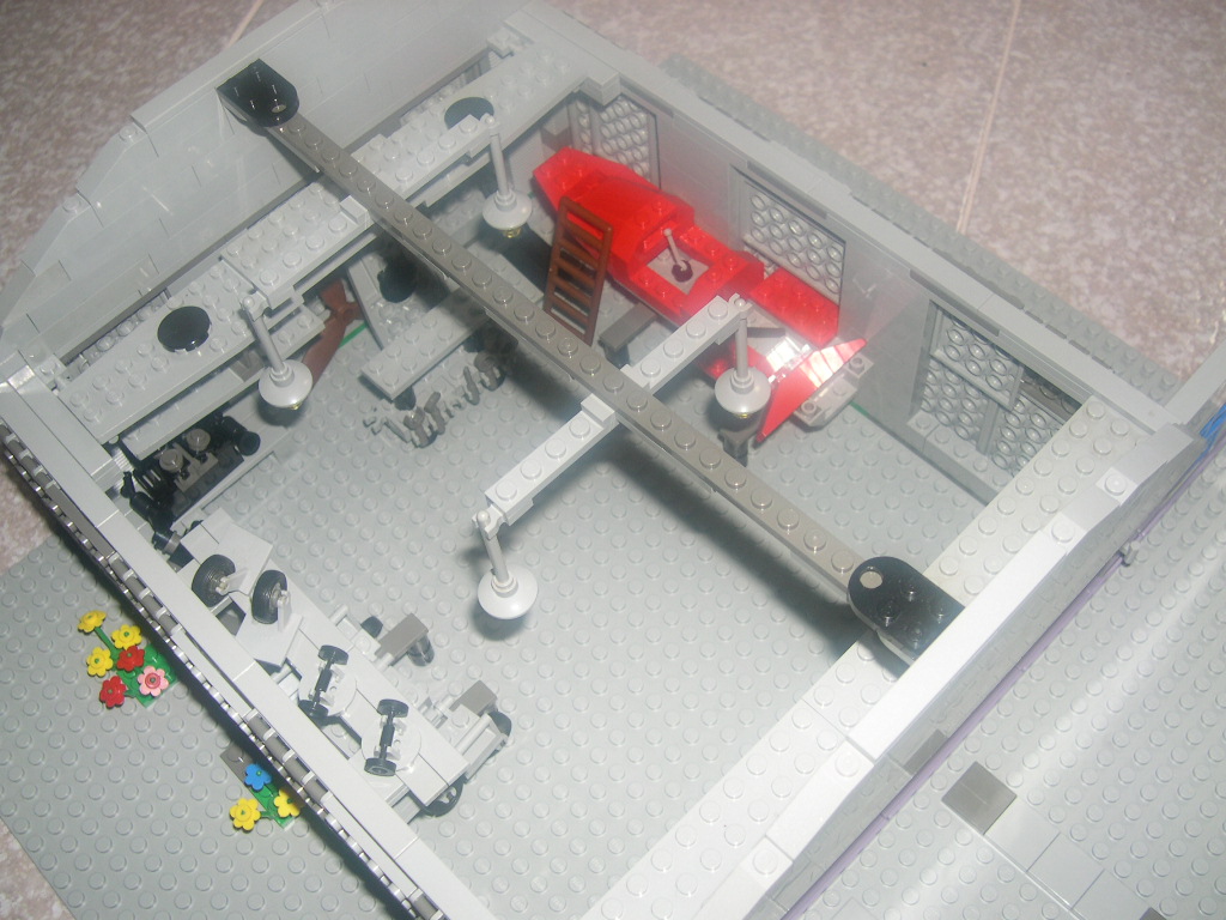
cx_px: 613
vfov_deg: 37.7
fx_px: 1346
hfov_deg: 49.0
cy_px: 460
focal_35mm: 38
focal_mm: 8
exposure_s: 1/60
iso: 100
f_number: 2.8
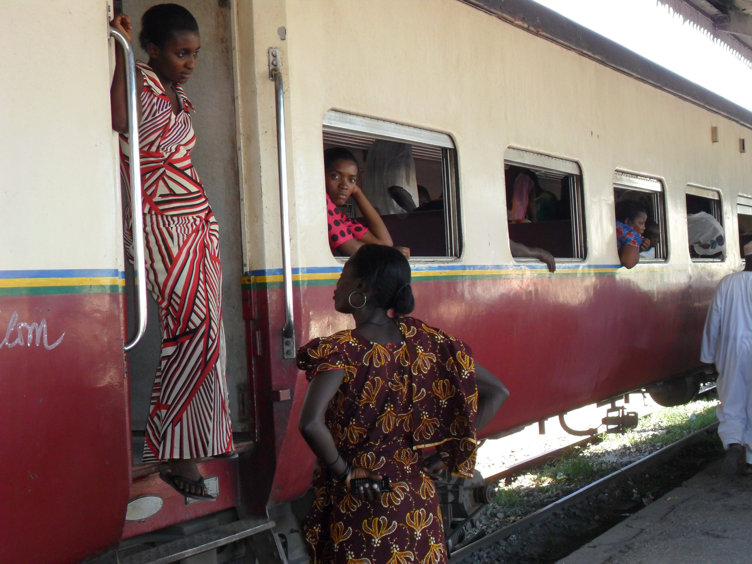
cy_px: 282
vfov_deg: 28.0
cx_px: 376
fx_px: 1130
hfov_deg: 36.8
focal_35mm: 52
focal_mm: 9.3
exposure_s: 1/60
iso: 160
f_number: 5
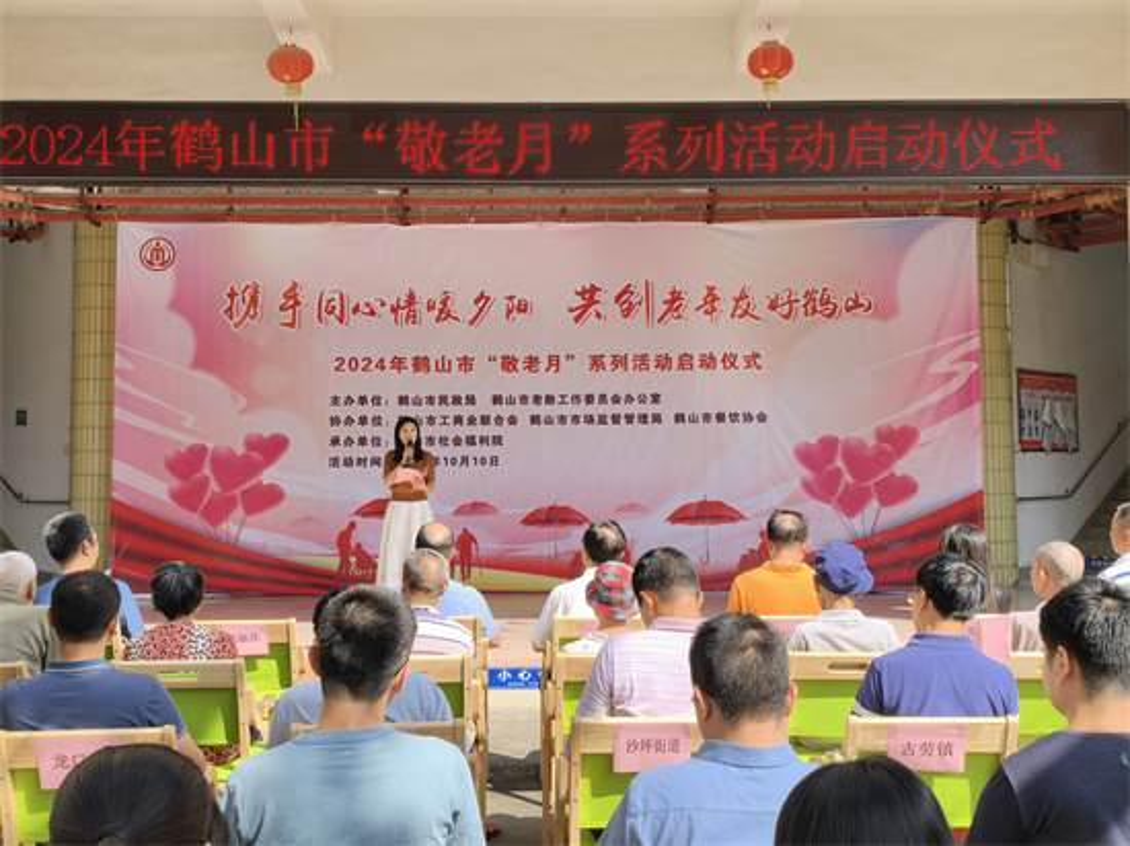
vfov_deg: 37.7
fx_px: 1240
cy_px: 423
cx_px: 565
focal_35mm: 38
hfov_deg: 49.0
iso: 50
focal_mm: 6.98
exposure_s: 1/239
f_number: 4
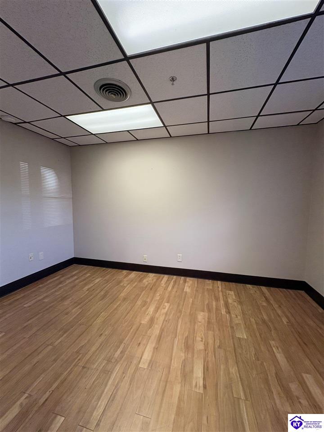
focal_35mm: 14
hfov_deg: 85.7
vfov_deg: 102.1
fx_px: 175
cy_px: 216
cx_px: 162
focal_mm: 2.22
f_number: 2.2
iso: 250
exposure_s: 1/120
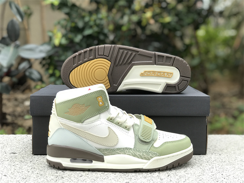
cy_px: 92
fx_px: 402
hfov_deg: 33.8
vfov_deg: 25.7
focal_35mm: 57
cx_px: 122
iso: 20
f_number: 2.8
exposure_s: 1/100
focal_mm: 6.6
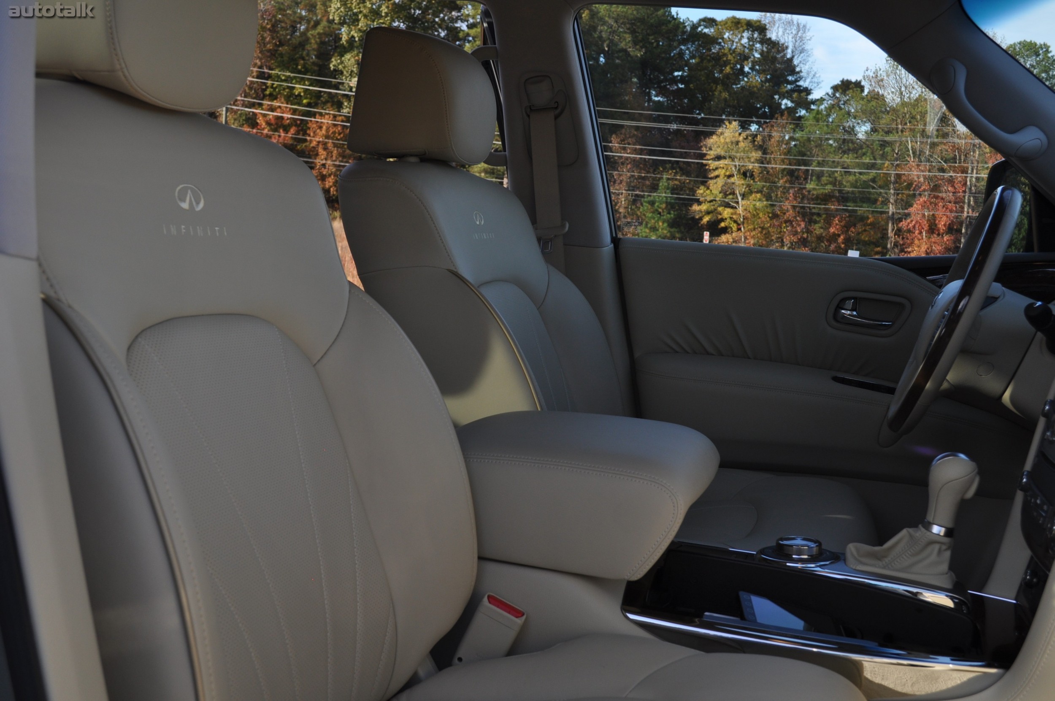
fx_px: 1142
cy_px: 350
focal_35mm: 39
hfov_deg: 49.6
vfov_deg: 34.1
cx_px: 528
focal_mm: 26
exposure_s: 1/200
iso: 200
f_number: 7.1
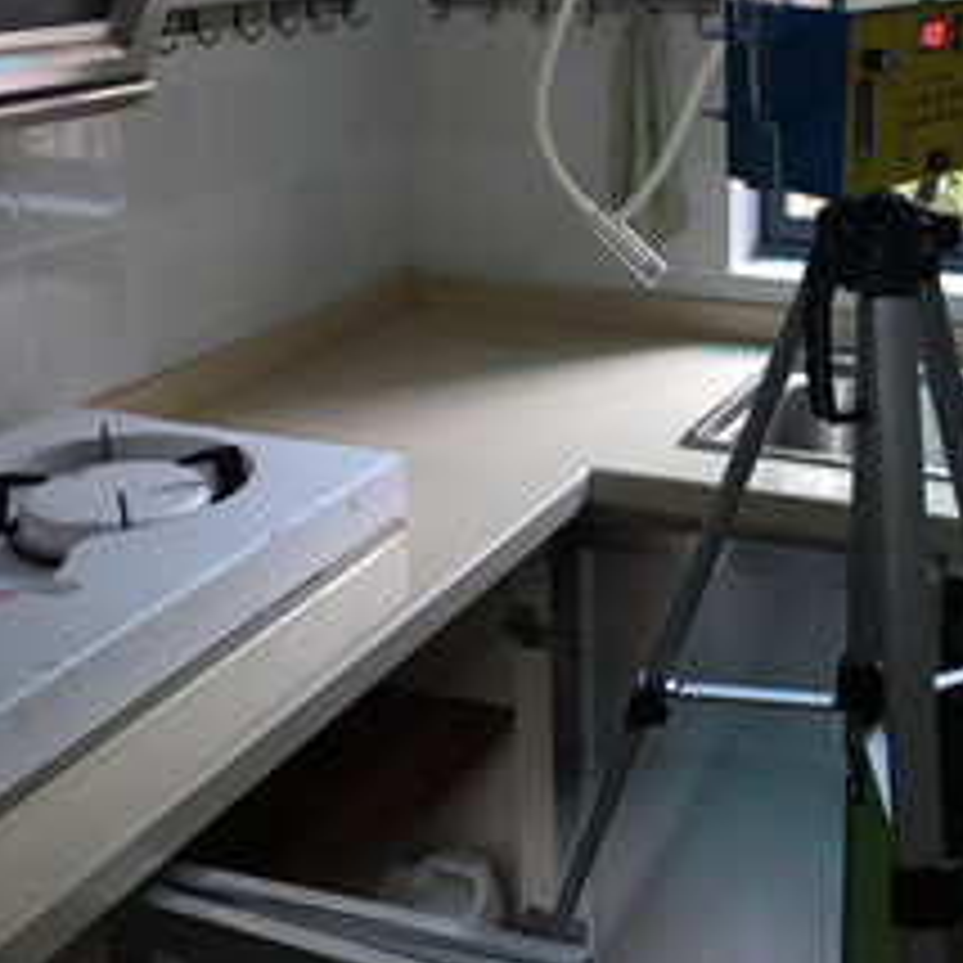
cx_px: 738
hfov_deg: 34.5
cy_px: 328
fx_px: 1511
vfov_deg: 35.0
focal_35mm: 48
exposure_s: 1/33
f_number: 2.2
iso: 32
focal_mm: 4.15
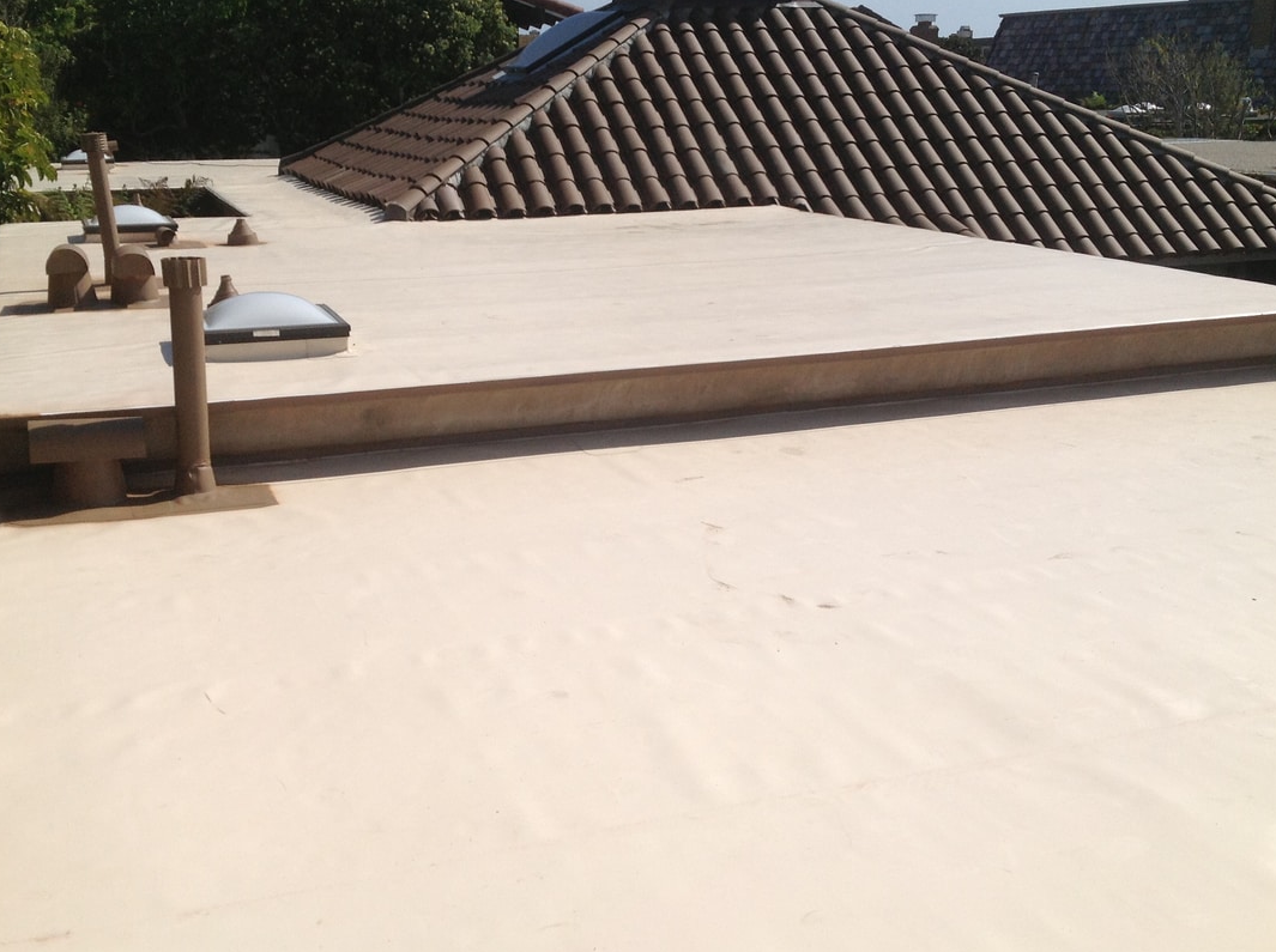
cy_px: 463
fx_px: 1619
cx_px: 638
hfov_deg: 43.0
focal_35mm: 44
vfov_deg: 32.8
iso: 50
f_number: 2.4
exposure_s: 1/4329
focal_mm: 4.28
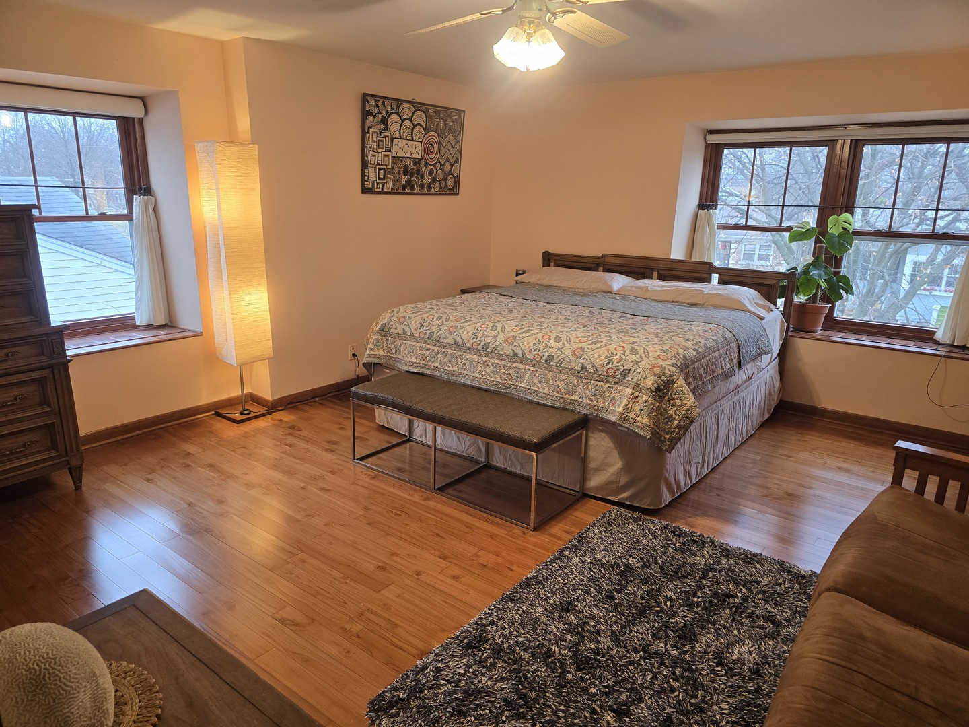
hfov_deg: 73.9
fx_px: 644
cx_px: 484
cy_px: 364
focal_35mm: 23
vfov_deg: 58.9
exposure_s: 1/120
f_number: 1.7
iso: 160
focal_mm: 6.3
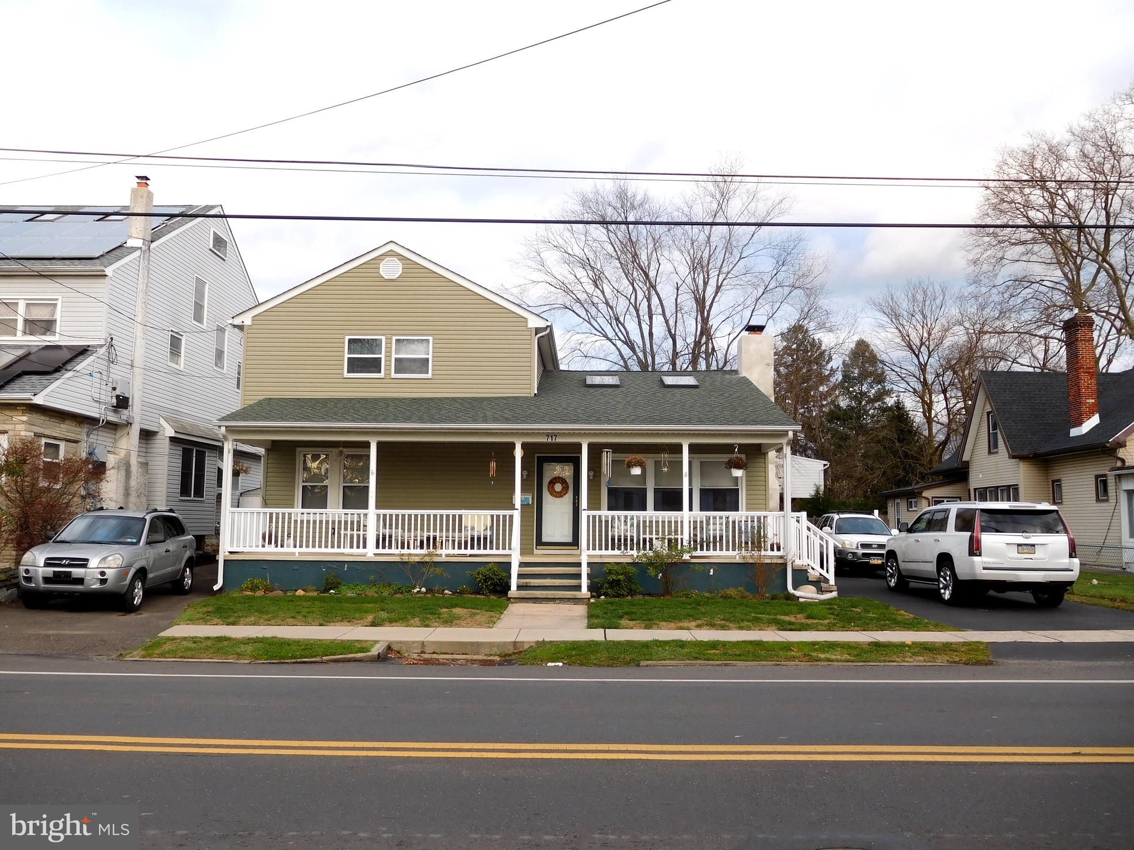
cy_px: 425
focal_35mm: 28
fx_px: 917
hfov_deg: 63.4
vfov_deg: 49.7
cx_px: 567
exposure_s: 1/100
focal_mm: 5
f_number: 3.5
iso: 125
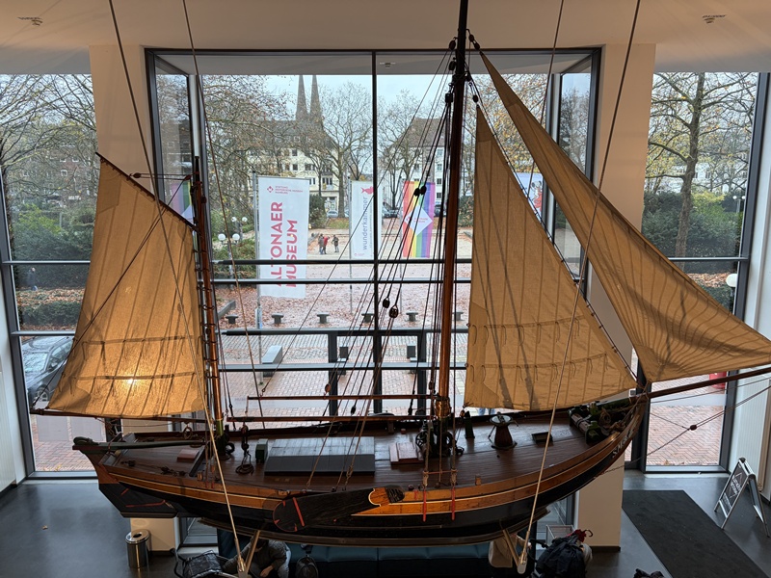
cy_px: 289
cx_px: 386
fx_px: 579
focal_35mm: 26
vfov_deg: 53.1
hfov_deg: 67.3
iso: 100
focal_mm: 5.96
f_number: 1.6
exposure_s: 1/100
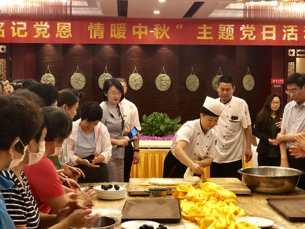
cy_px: 114
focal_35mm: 57
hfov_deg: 33.8
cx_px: 152
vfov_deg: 25.7
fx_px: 502
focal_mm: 6.6
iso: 400
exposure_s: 1/33
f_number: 2.8
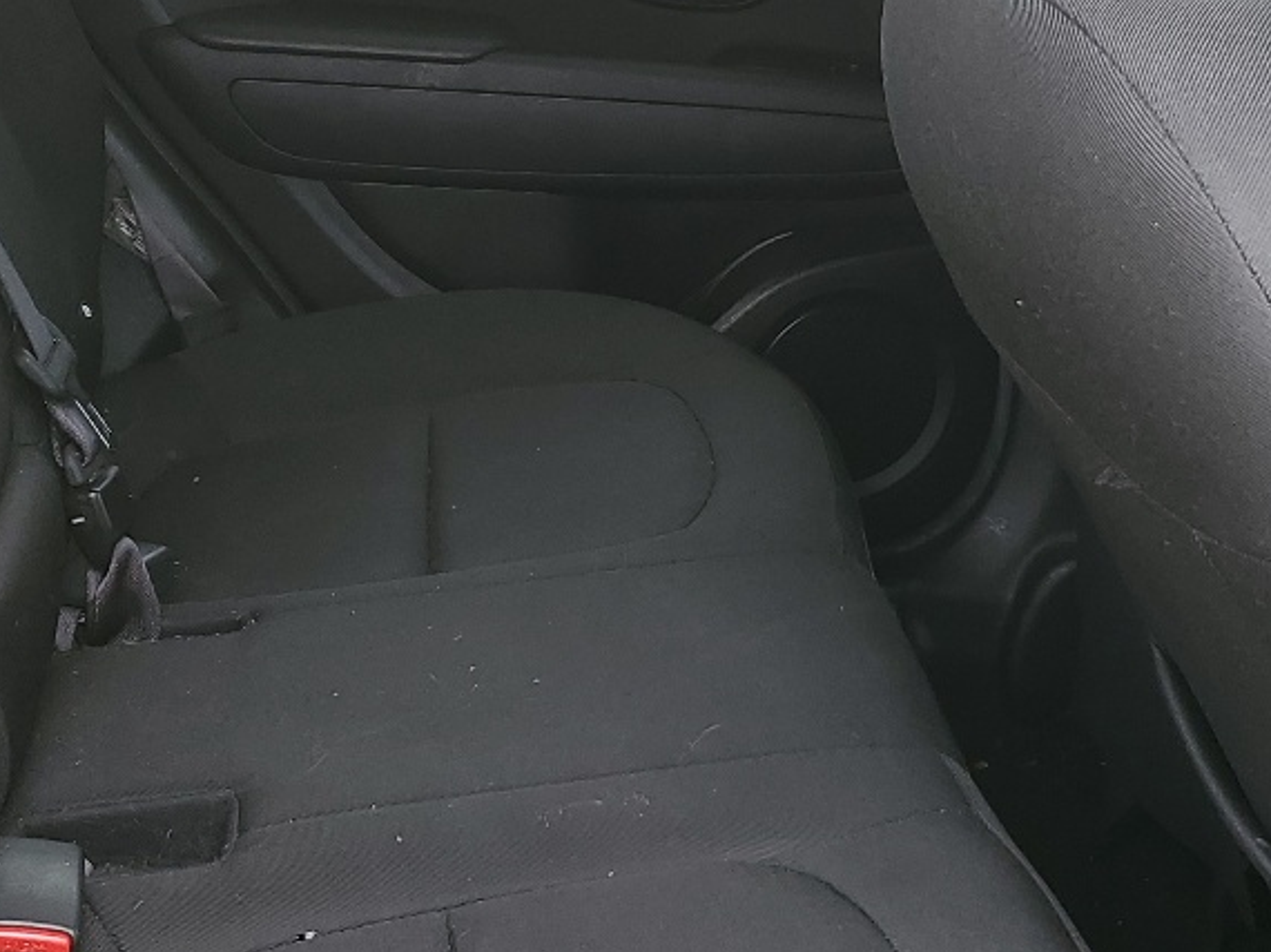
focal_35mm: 73
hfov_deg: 26.7
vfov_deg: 20.1
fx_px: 2679
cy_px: 392
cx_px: 738
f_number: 1.5
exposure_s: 1/222
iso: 50
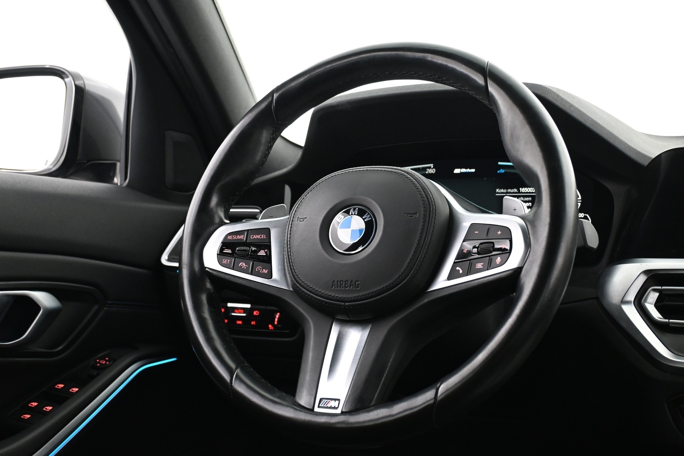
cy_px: 228
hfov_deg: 43.6
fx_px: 855
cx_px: 342
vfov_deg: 29.9
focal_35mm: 45
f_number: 4.8
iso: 1600
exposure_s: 1/13
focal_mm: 30
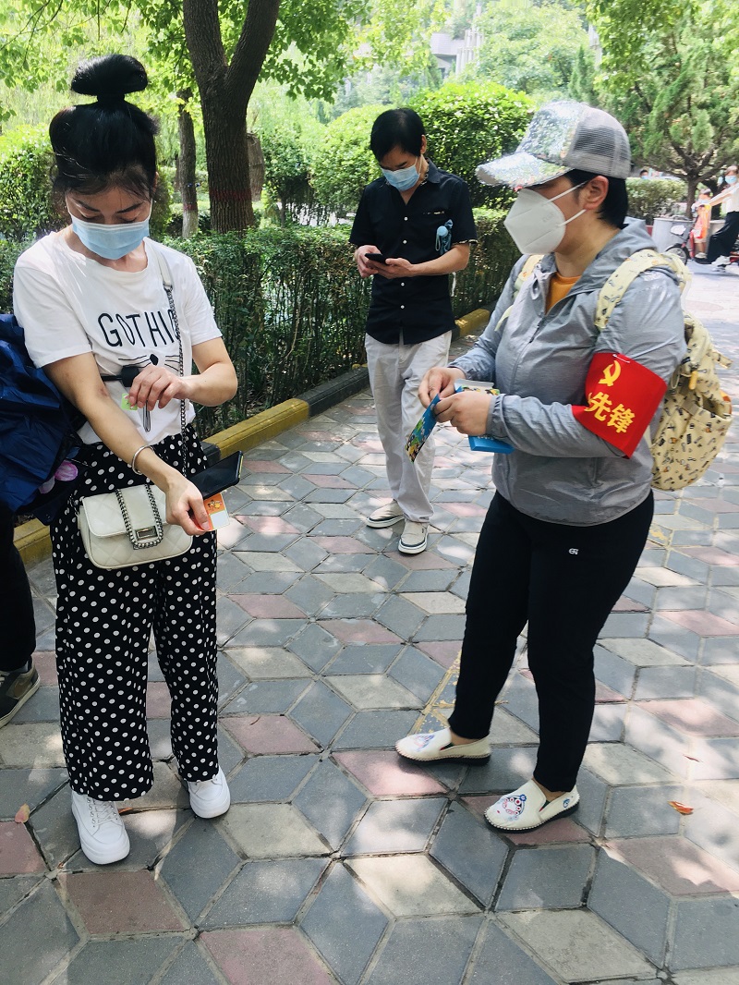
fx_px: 825
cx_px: 370
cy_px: 492
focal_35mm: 29
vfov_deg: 61.6
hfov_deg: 48.2
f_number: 2.2
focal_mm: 4.15
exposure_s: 1/115
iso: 25
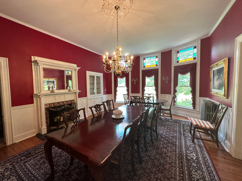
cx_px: 121
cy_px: 90
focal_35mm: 14
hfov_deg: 102.1
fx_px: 98
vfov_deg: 85.7
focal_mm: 2.22
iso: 200
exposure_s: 1/120
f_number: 2.2
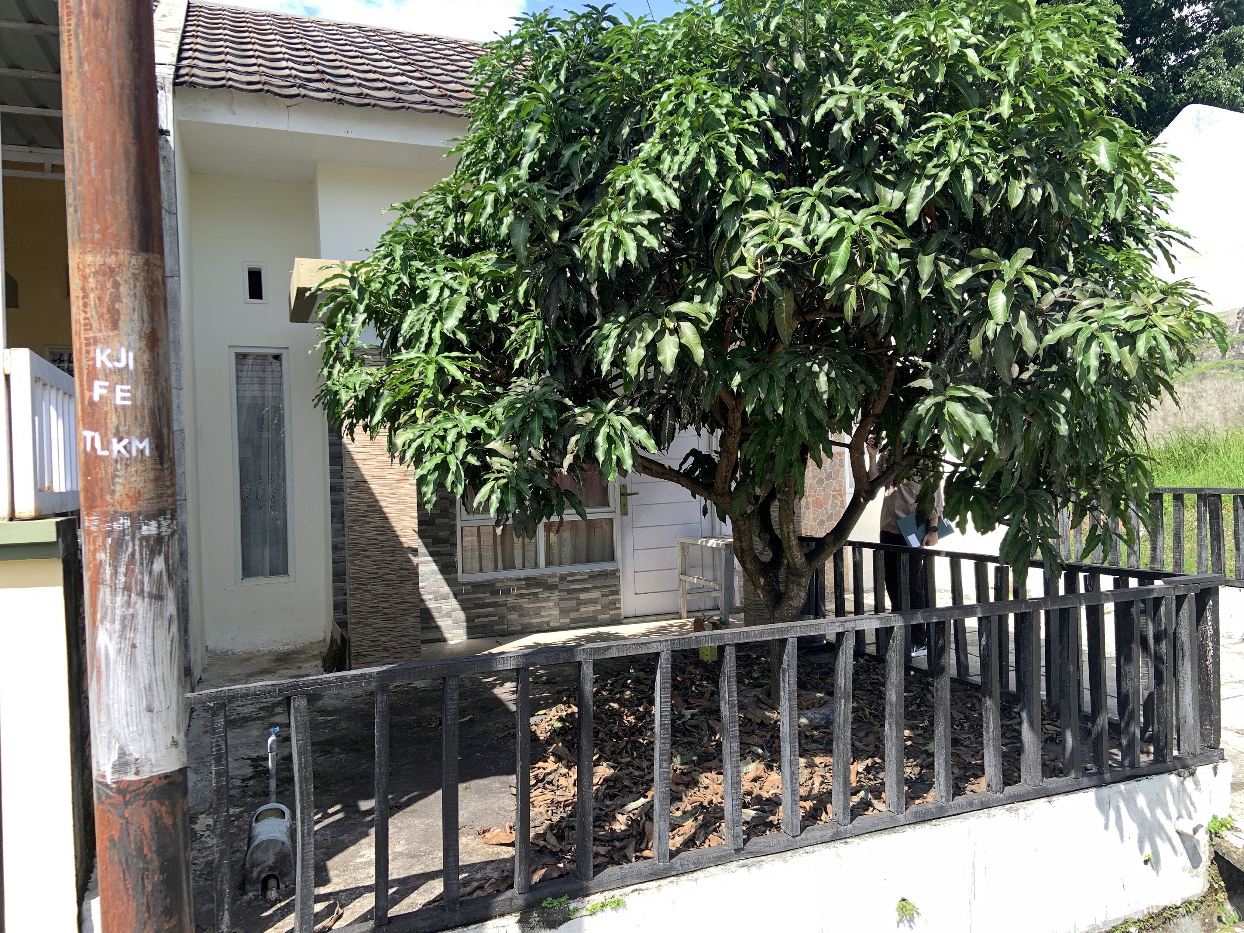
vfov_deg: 53.1
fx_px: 934
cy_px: 466
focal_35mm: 26
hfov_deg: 67.3
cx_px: 622
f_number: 1.8
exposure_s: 1/783
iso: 25
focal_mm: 4.25
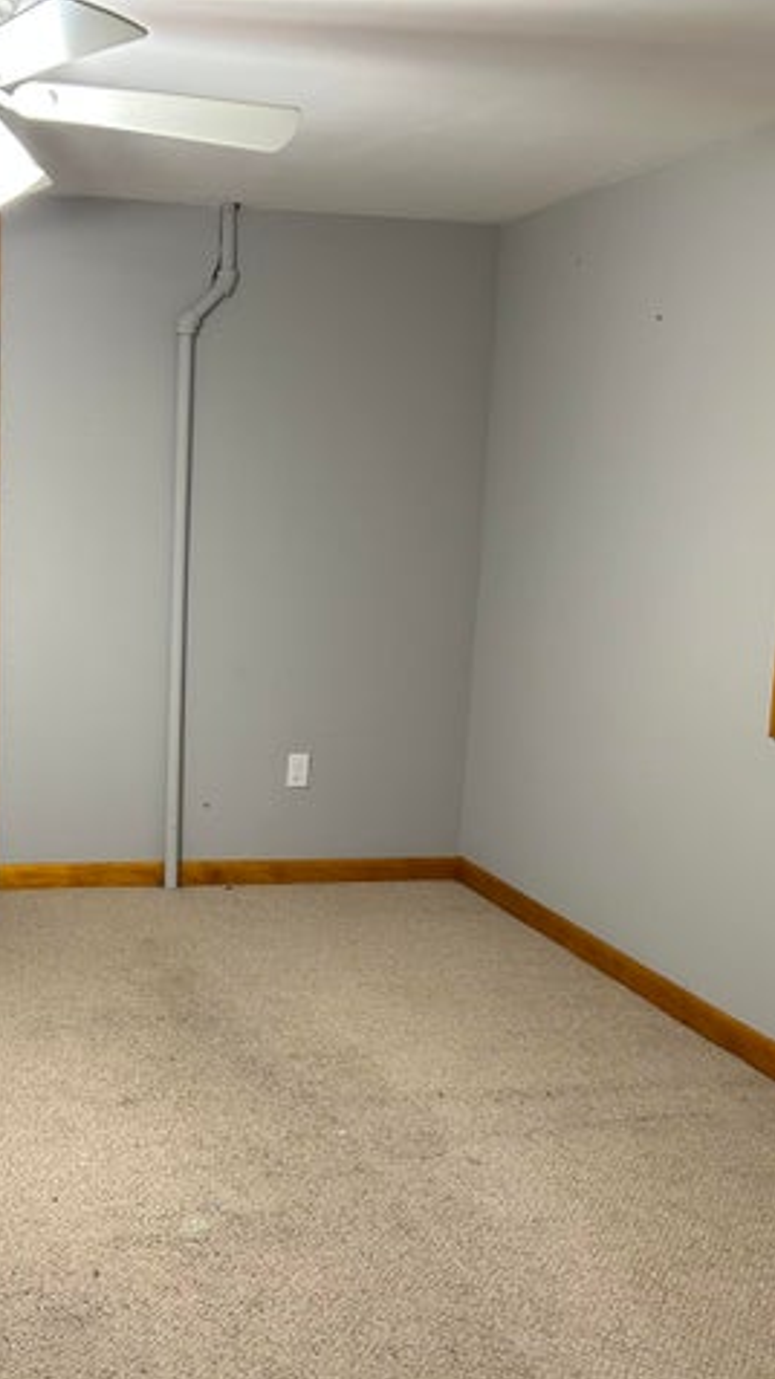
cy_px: 691
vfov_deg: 52.8
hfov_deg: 29.9
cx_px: 84
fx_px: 1389
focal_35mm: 38
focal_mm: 5.7
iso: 200
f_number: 1.5
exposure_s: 1/60
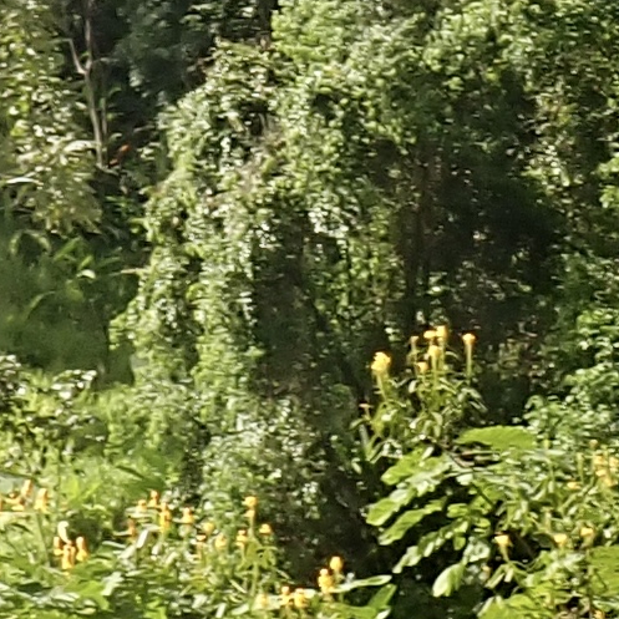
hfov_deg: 9.8
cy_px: -213
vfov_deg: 9.6
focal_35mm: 178
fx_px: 3601
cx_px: 162
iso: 100
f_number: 2.8
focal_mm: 4.5
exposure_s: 1/800
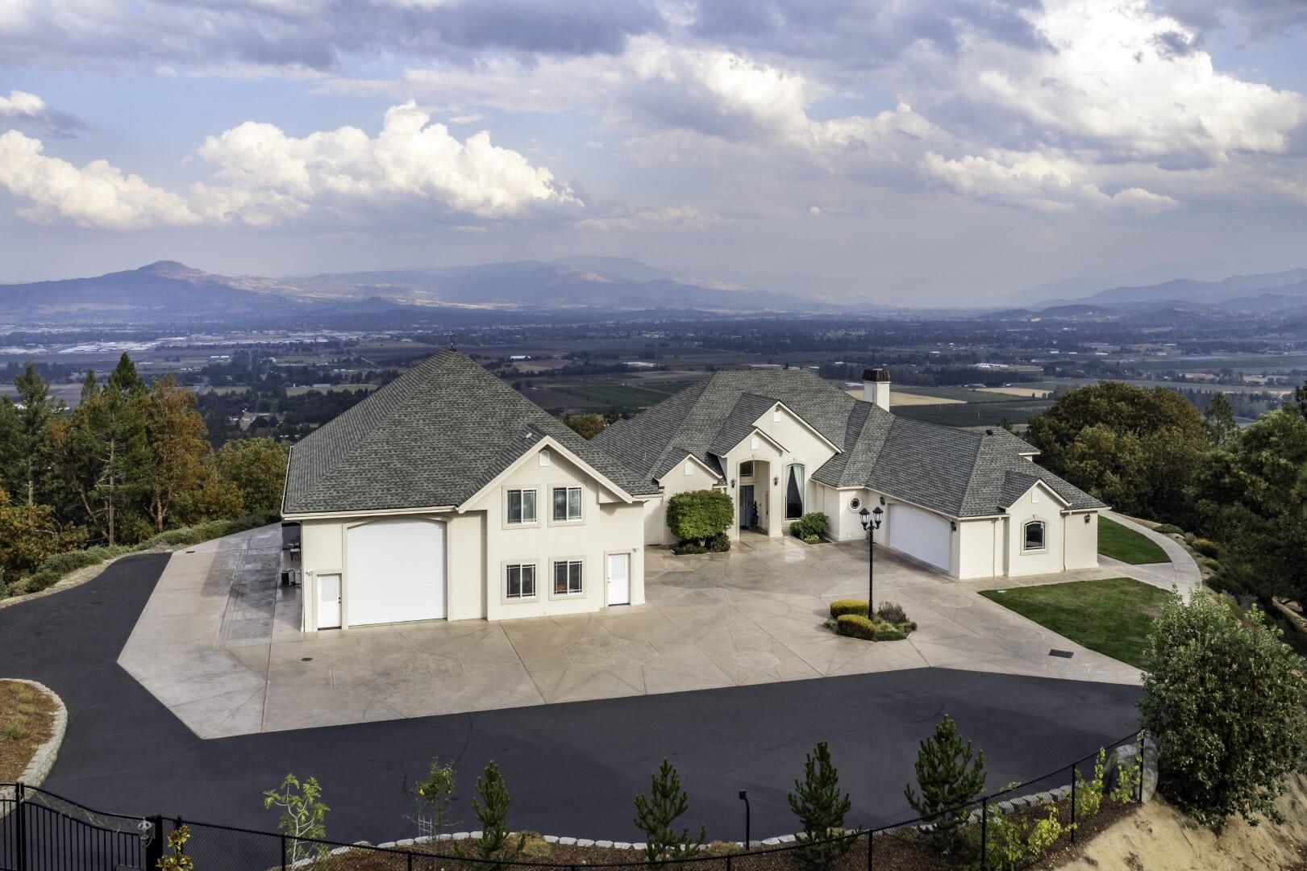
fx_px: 1016
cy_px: 436
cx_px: 654
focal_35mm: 28
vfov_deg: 46.4
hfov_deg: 65.5
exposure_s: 1/1000
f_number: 7.1
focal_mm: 10.26
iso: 100
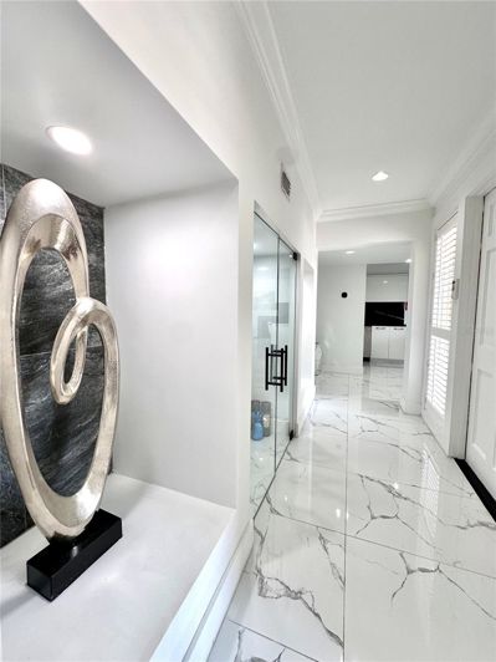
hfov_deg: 85.7
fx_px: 267
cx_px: 248
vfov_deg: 102.1
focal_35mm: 14
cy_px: 331
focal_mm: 2.22
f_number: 2.2
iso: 80
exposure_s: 1/120
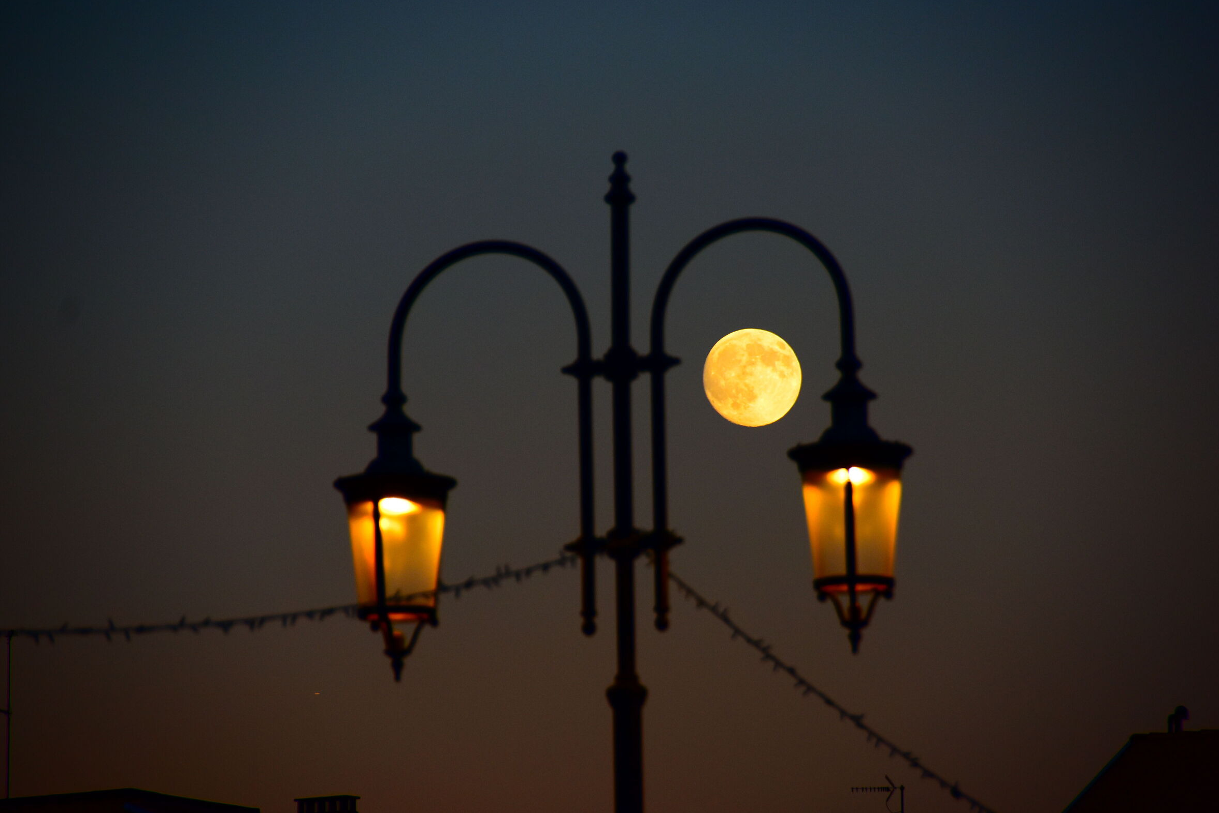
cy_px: 408
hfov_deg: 6.7
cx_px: 613
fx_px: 10361
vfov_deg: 4.5
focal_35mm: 306
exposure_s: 1/500
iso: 400
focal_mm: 200
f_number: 5.6
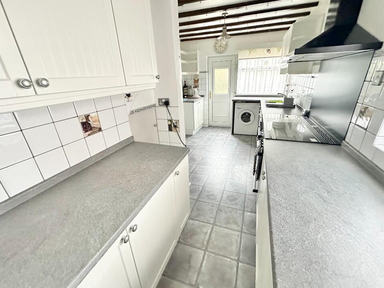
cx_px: 196
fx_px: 166
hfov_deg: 98.2
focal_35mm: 15
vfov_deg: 81.7
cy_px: 144
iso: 1250
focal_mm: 2.22
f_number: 2.2
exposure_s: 1/49
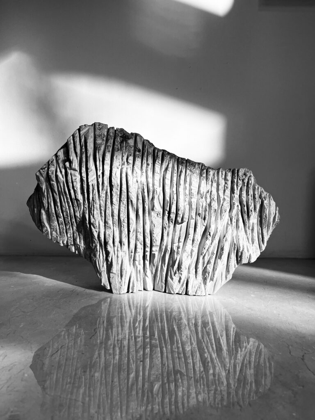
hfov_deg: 53.1
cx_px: 158
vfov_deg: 67.3
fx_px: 315
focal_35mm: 26
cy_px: 210
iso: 50
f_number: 1.6
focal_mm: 5.1
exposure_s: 1/361
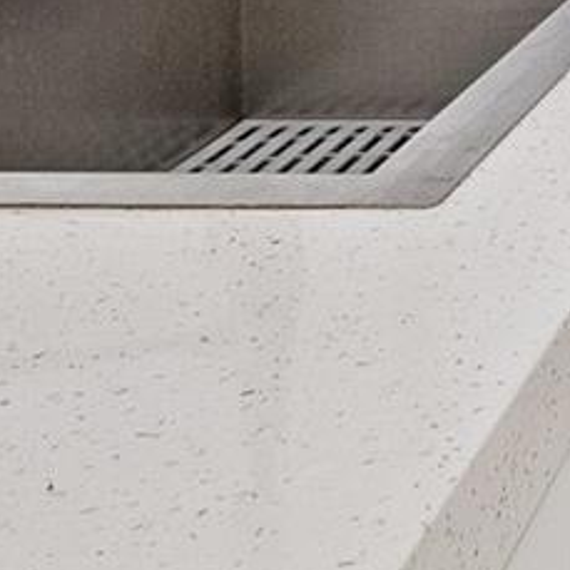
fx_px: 1658
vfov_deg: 16.8
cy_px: -396
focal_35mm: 89
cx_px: 1016
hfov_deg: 16.4
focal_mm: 10
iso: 2500
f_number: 8
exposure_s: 1/15
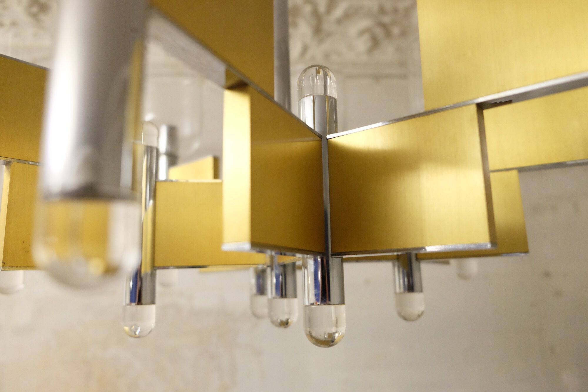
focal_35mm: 27
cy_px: 196
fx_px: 441
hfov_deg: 67.4
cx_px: 294
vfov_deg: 47.9
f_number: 2.8
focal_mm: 18
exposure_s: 1/60
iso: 4000
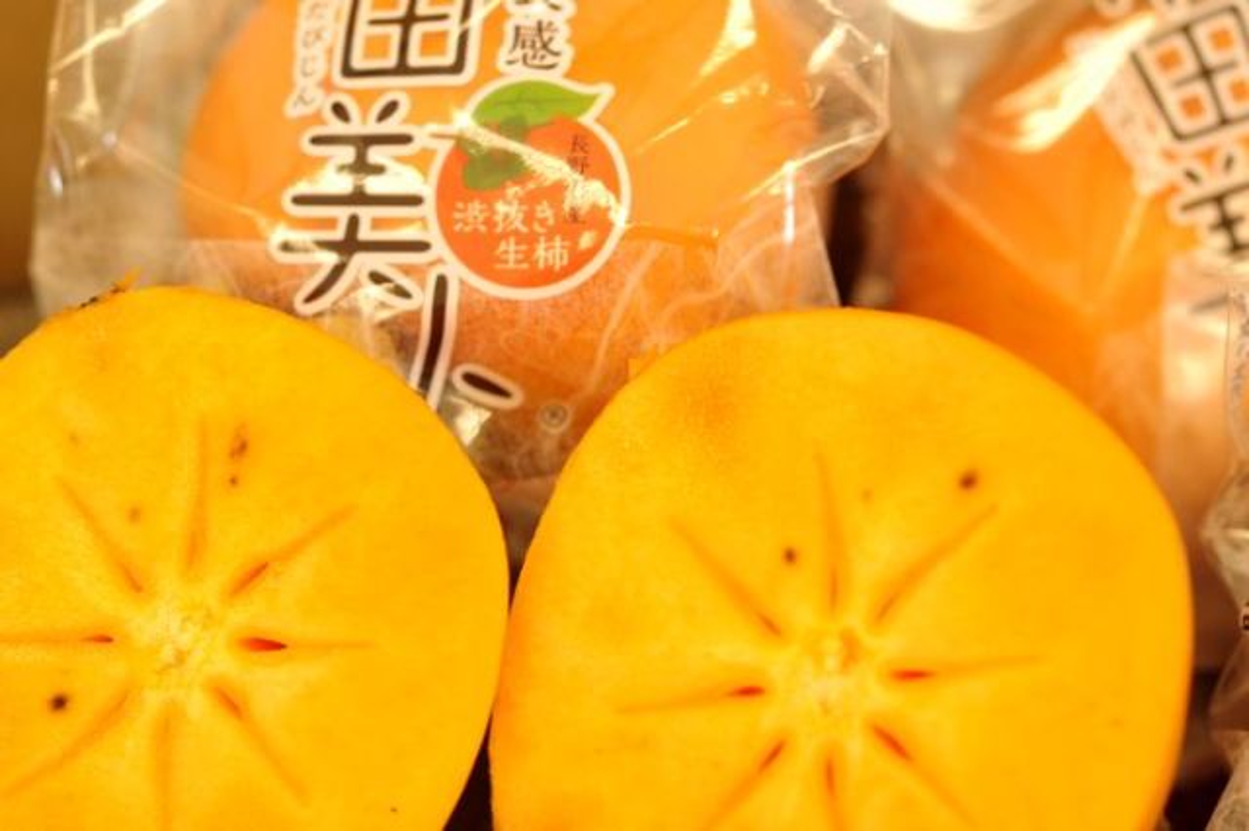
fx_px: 2601
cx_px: 624
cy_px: 416
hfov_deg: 27.0
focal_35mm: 75
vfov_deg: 18.2
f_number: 4
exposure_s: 1/100
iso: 800
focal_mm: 50
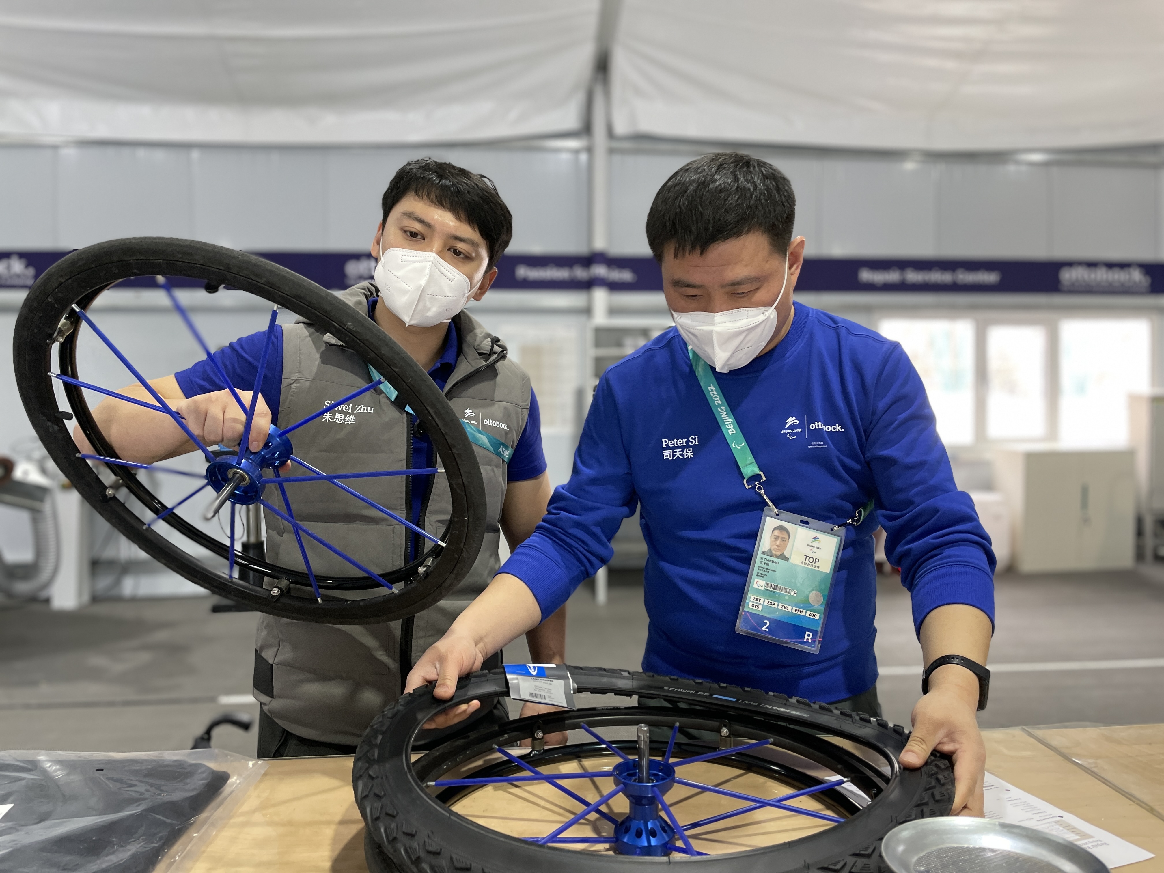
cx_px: 582
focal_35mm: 26
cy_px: 436
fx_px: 874
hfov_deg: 67.3
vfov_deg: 53.1
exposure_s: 1/100
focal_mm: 4.2
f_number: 1.6
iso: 100
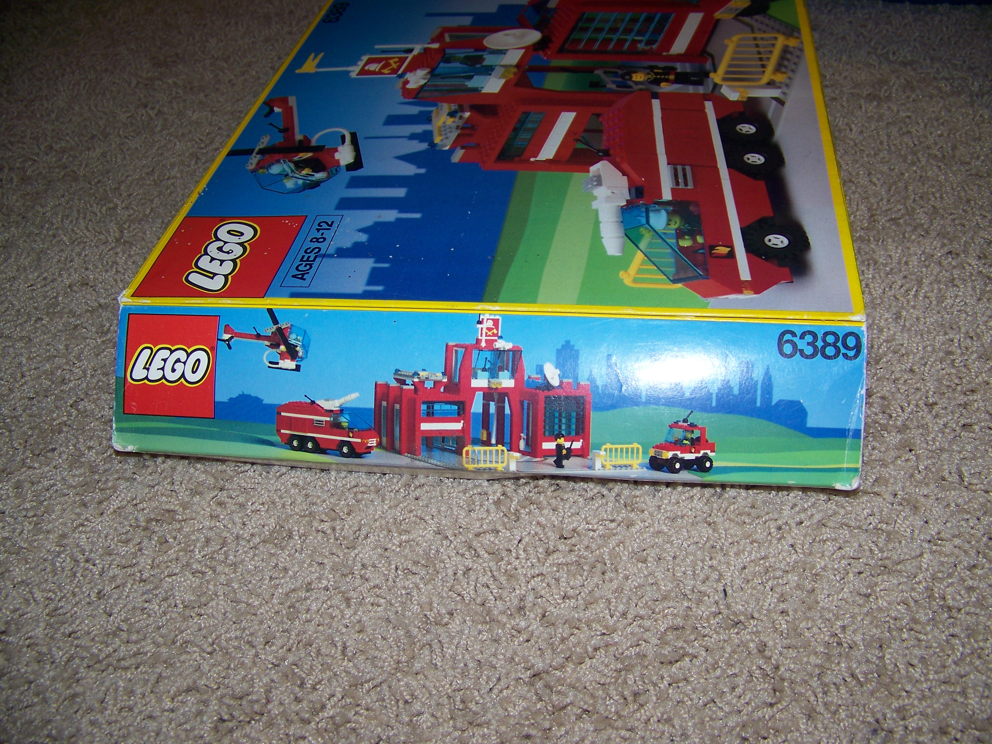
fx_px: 1032
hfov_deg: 51.4
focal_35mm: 36
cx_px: 496
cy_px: 372
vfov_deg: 39.7
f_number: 2.8
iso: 64
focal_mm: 5.85
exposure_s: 1/30
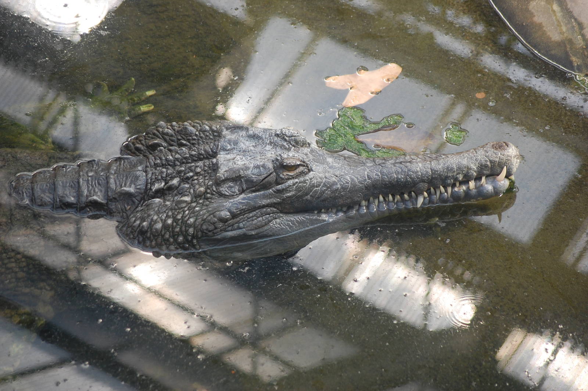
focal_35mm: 183
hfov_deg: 11.2
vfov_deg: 7.5
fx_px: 2986
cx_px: 294
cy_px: 196
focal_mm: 122
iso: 400
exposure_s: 1/125
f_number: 5
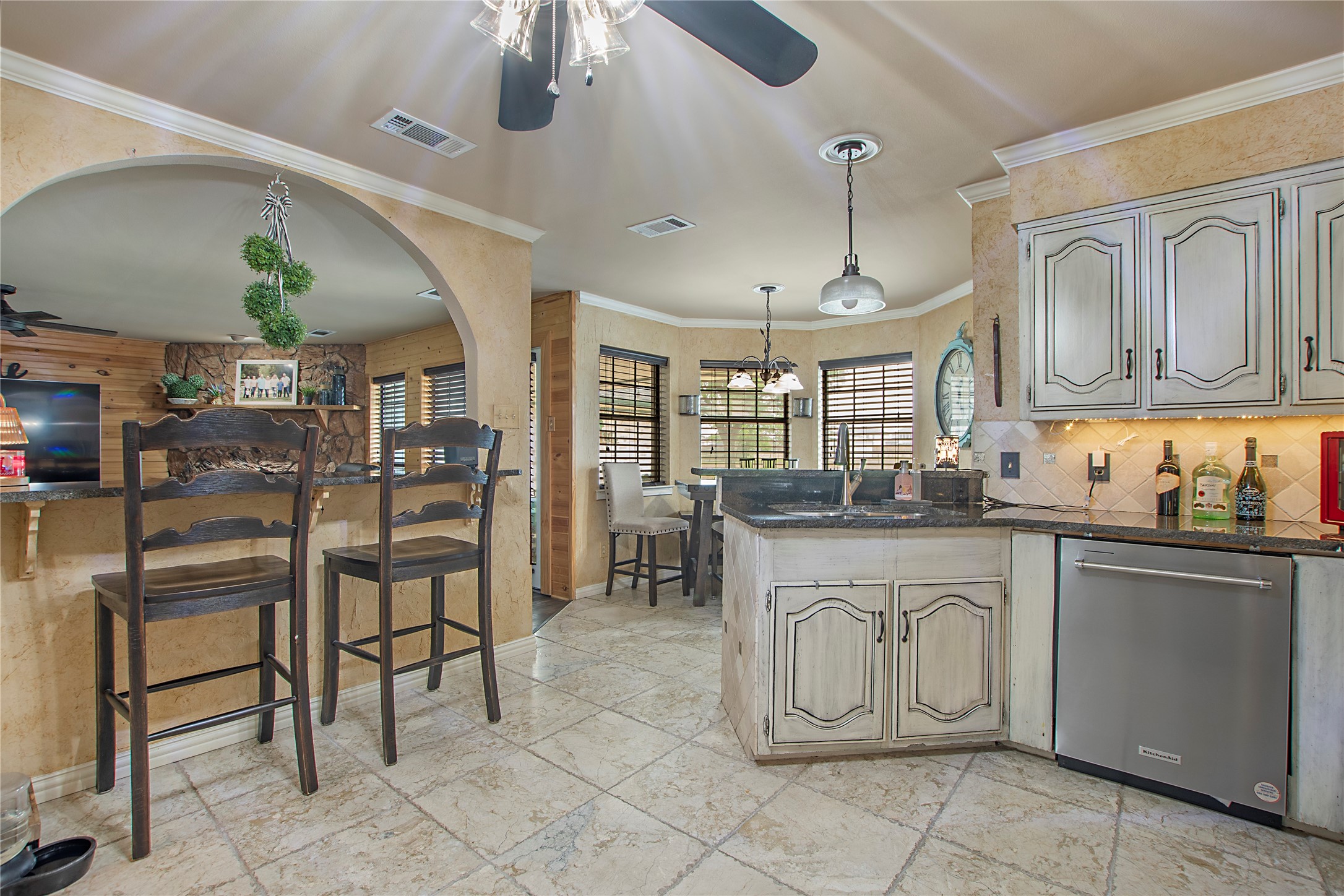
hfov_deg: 100.4
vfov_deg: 77.3
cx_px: 672
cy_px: 448
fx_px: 560
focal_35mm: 15
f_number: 8
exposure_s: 1/2
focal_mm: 10
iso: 100
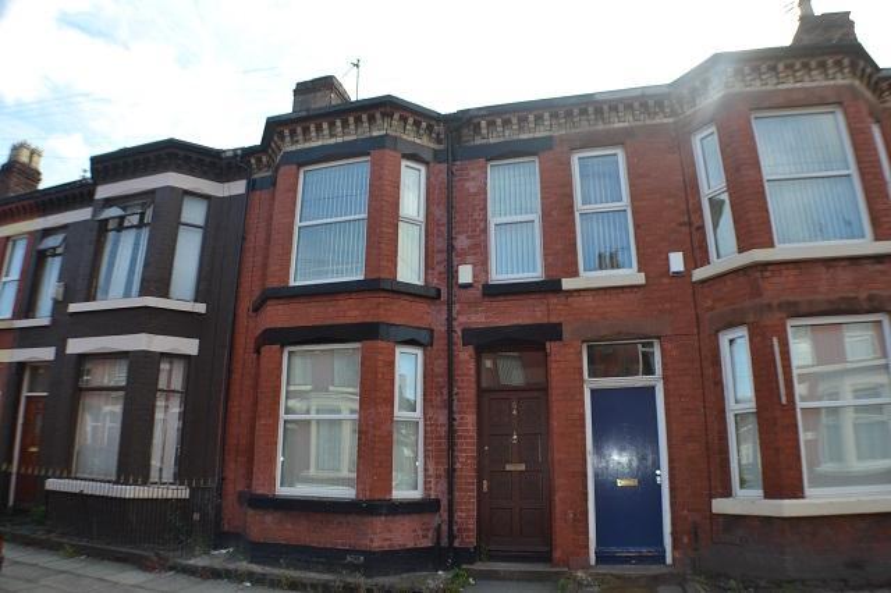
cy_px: 296
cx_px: 446
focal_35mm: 30
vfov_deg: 43.6
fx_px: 742
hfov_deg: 62.0
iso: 100
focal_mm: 20
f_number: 5
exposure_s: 1/200
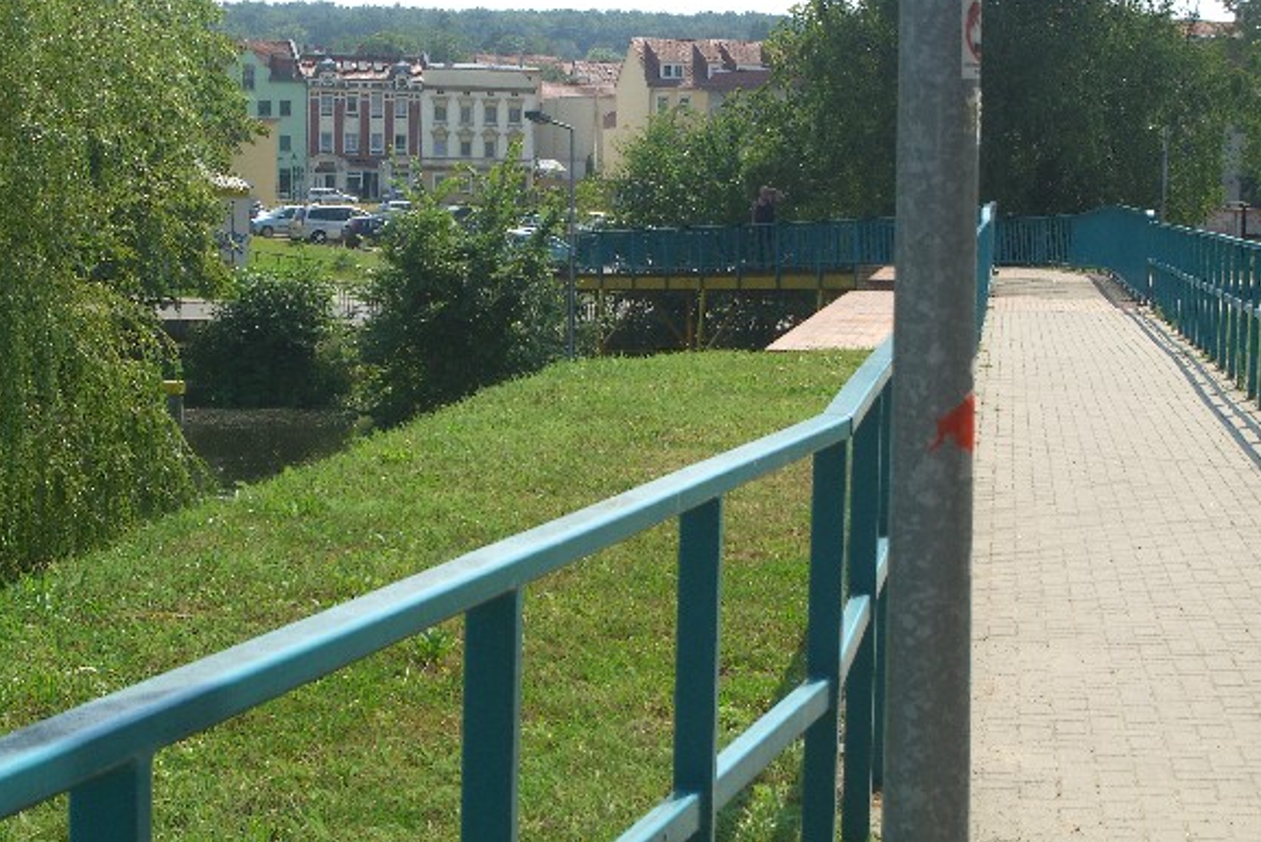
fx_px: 2943
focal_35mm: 84
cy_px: 377
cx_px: 630
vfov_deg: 16.3
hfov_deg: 24.2
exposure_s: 1/250
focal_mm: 16.6
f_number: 6
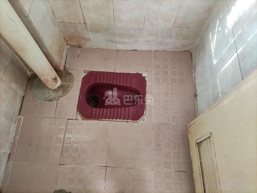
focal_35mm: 26
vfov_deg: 53.1
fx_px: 193
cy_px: 96
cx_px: 128
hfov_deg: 67.3
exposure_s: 1/50
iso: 115
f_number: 1.79
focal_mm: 4.71
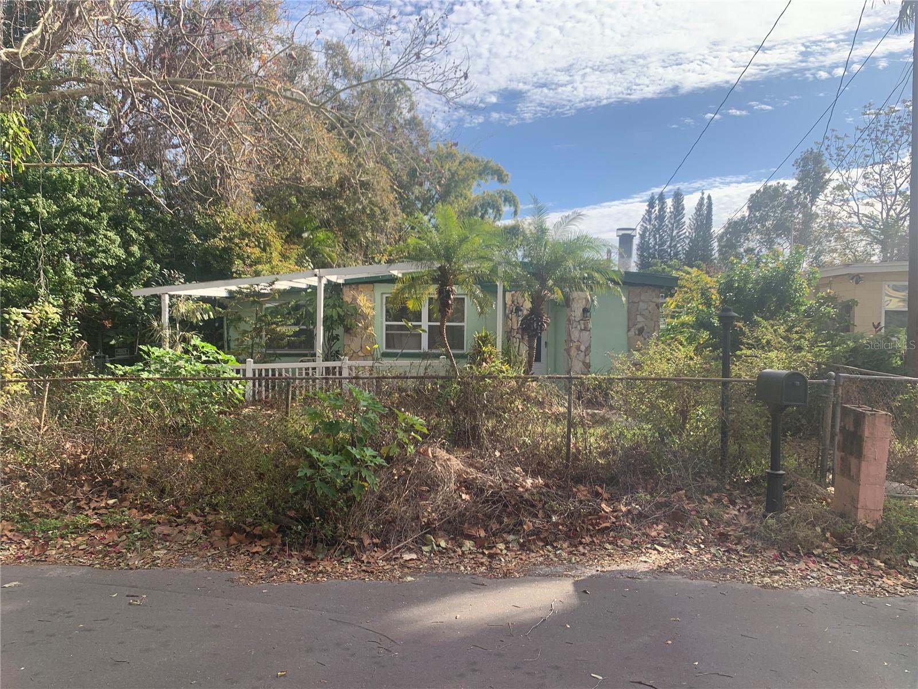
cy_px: 344
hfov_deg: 67.3
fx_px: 690
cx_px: 459
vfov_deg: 53.1
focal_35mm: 26
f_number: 1.8
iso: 25
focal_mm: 4.25
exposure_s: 1/1585
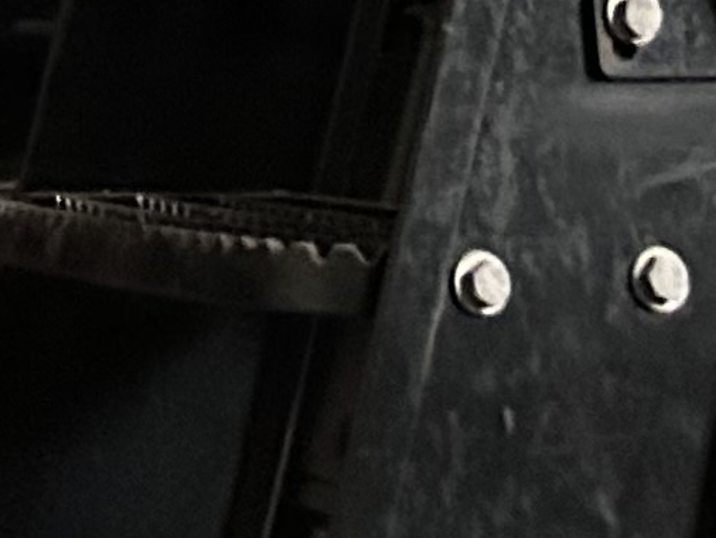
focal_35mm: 207
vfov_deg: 6.4
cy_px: -1249
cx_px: -855
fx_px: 4284
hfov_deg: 8.9
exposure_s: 1/35
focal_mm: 5.7
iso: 640
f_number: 1.5
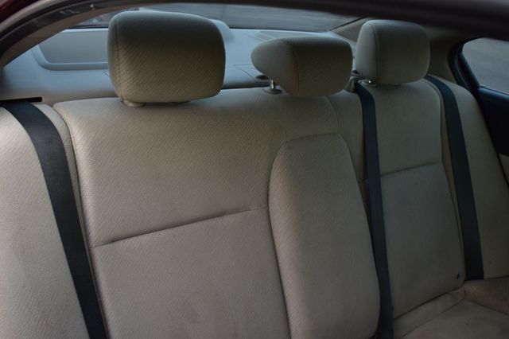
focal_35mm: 38
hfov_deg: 51.3
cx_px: 254
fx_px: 530
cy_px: 170
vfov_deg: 35.5
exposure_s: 1/20
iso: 400
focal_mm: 25
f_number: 6.3
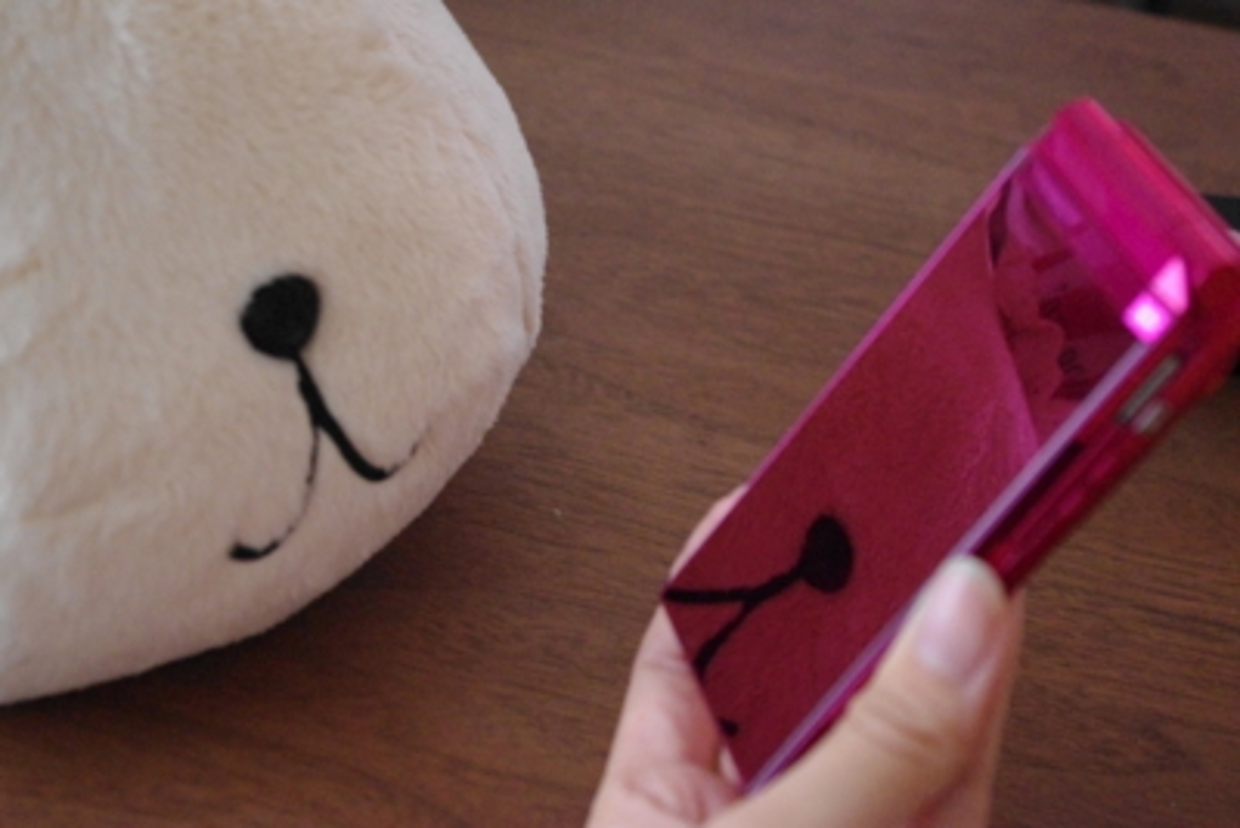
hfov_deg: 31.4
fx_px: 2205
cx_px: 620
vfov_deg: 21.3
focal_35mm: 64
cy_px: 414
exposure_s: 1/80
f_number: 5
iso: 6400
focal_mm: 42.5
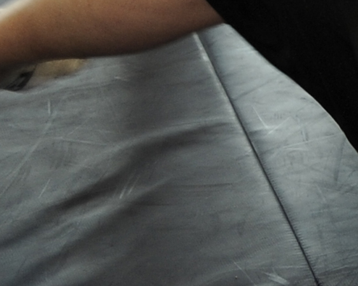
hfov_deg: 7.3
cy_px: -370
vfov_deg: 6.5
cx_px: 1180
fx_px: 2404
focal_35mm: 227
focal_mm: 32
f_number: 2.8
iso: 500
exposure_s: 1/125
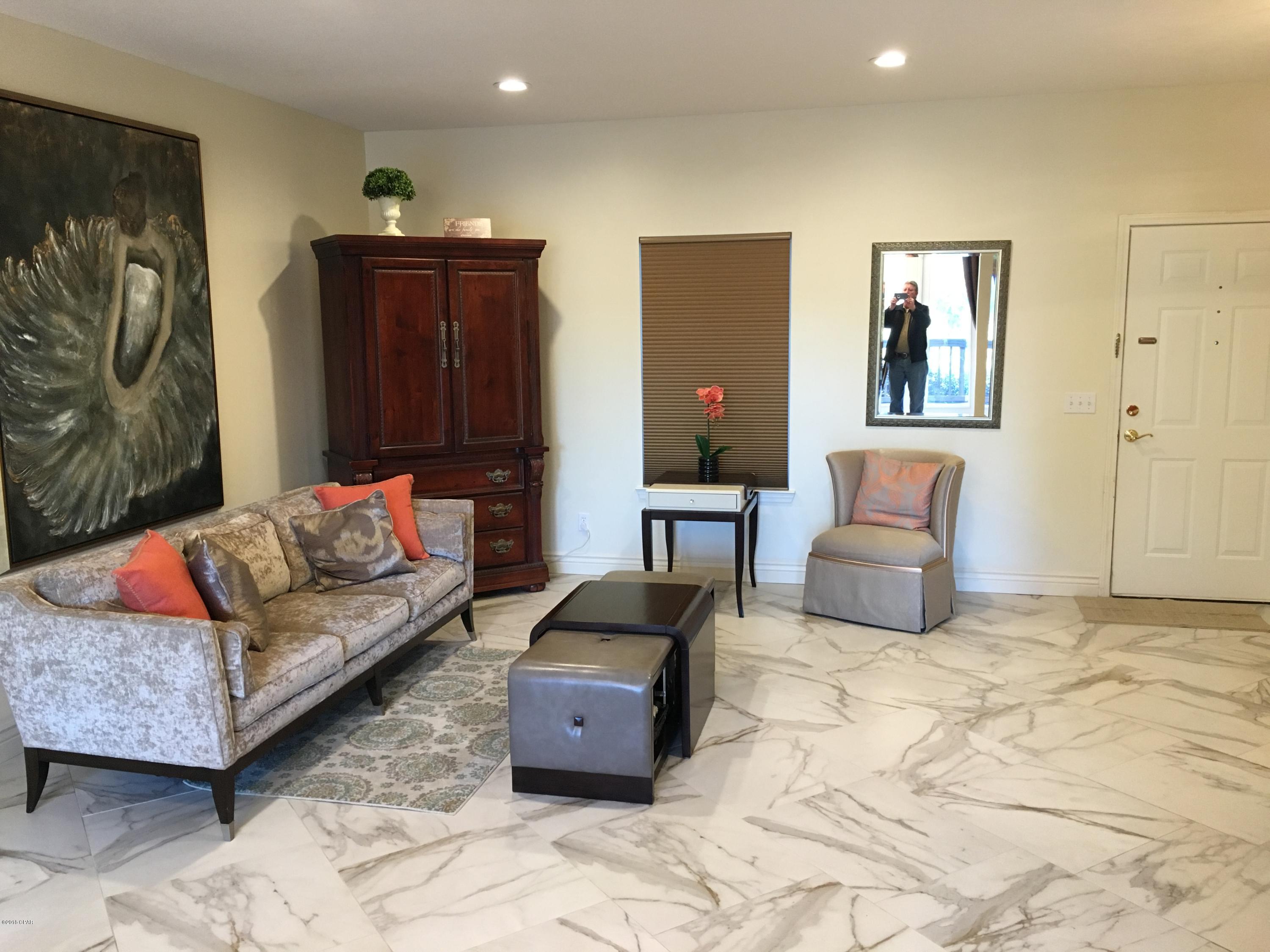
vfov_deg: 48.2
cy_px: 476
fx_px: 1064
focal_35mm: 29
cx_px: 635
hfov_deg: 61.7
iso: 125
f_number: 2.2
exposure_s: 1/30
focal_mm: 4.15
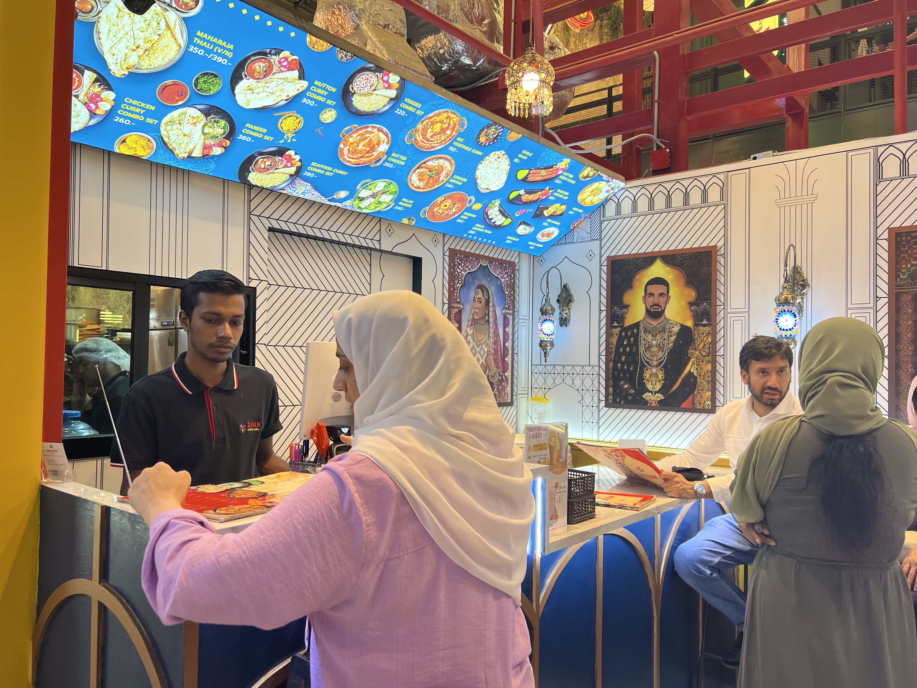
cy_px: 344
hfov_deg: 67.3
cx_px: 458
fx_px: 689
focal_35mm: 26
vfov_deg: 53.1
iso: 80
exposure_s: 1/100
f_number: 1.5
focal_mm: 5.7
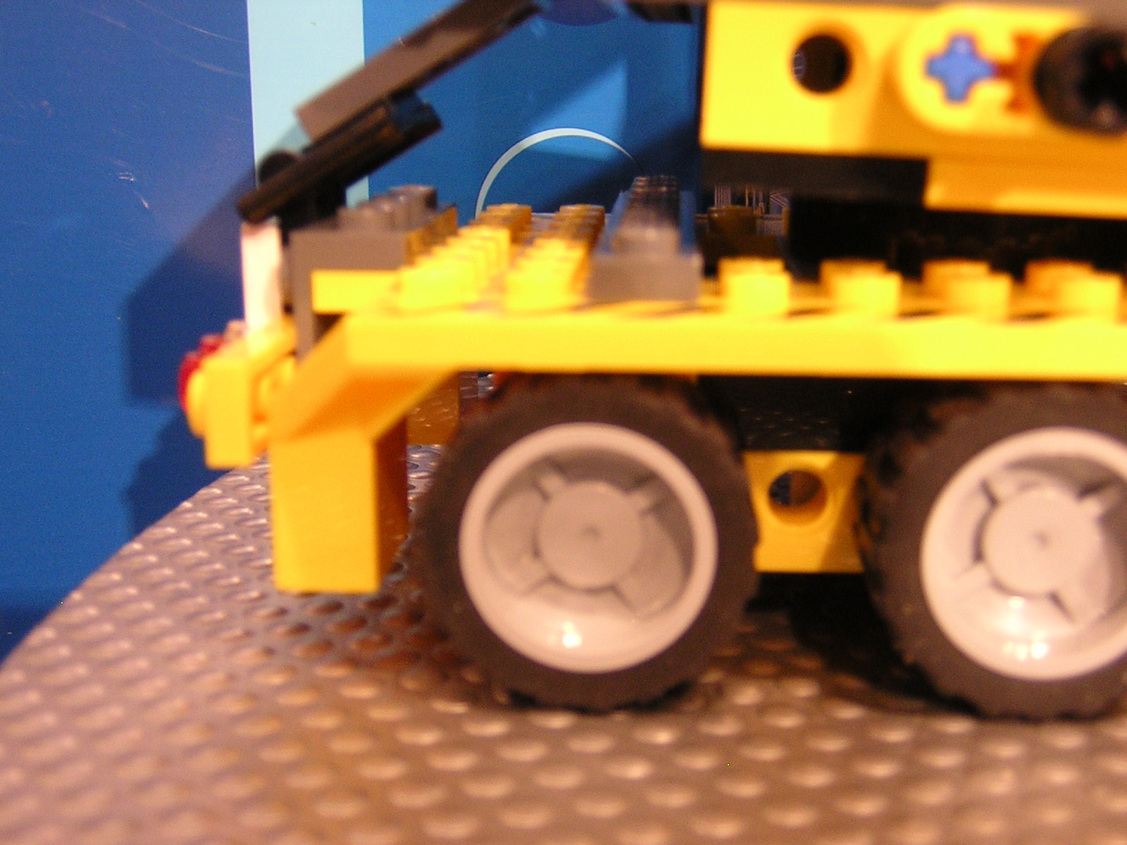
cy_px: 422
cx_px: 564
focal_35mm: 47
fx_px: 1530
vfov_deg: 30.9
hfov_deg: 40.4
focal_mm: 6.1
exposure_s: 1/4
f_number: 2.9
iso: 269
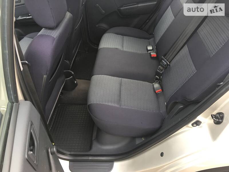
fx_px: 192
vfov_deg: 48.2
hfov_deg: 61.7
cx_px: 114
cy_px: 86
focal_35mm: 29
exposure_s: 1/33
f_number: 2.2
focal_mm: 4.2
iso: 50
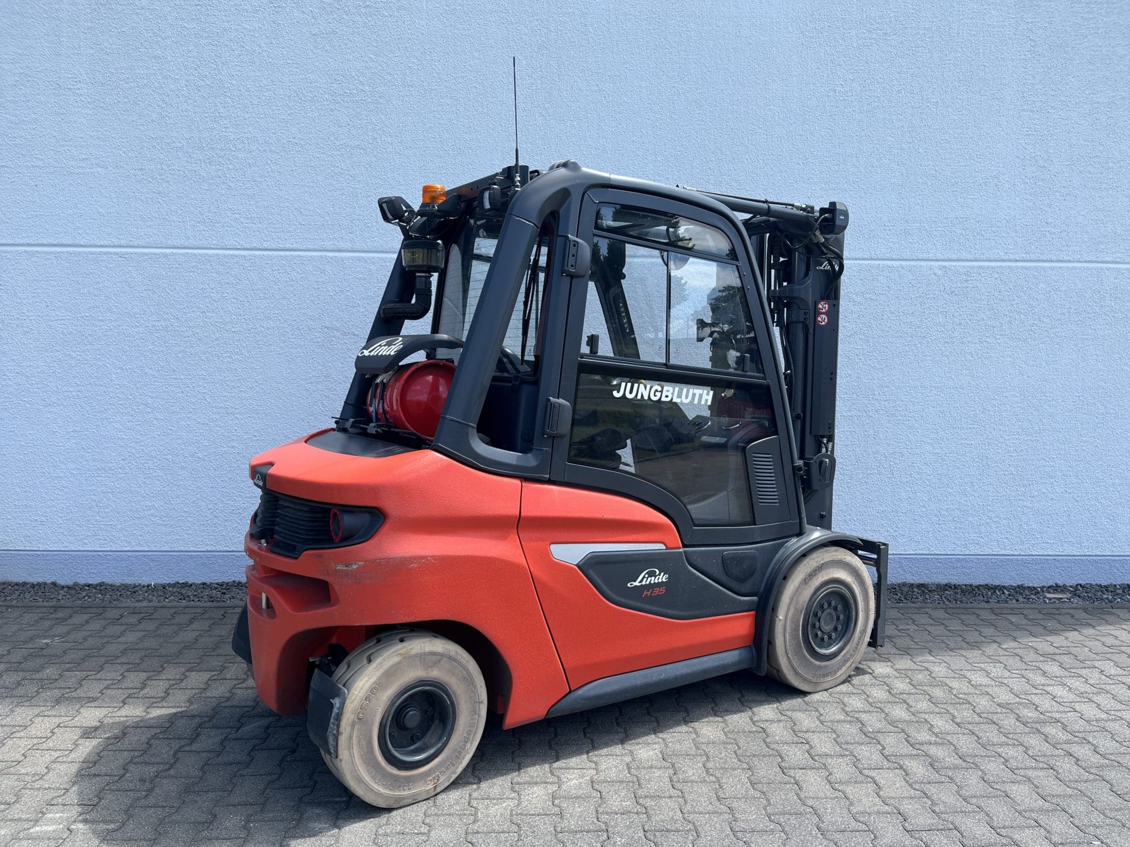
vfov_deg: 53.1
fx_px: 849
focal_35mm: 26
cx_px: 565
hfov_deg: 67.3
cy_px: 424
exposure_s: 1/1086
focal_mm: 5.1
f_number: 1.6
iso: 50
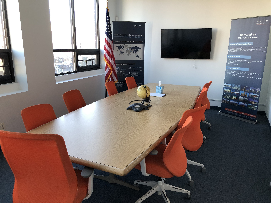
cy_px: 102
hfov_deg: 63.4
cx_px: 136
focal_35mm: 28
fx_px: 219
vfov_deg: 49.7
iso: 25
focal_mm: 3.99
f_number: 1.8
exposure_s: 1/30
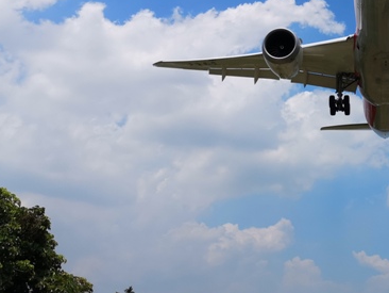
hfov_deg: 30.5
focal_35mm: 59
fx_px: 663
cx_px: 382
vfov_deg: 24.2
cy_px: 32
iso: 50
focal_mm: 3.95
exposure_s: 1/4219
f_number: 1.8
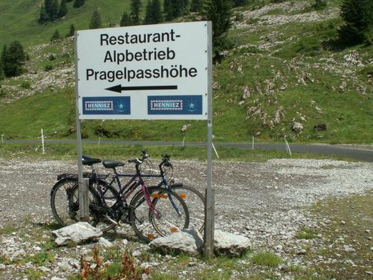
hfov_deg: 43.6
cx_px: 145
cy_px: 125
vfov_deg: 33.6
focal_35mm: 43
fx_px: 463
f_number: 7.1
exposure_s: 1/200
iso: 50
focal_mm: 5.86
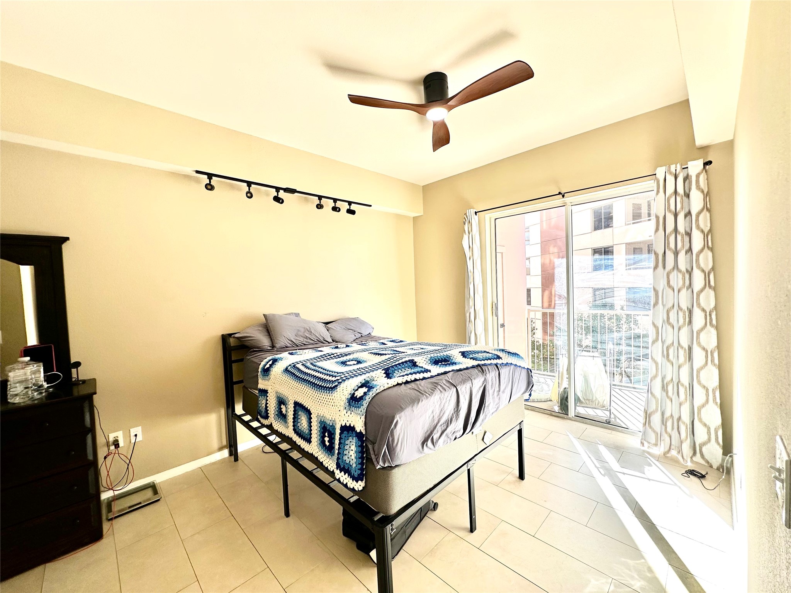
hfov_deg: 102.1
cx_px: 396
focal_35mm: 14
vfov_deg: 85.7
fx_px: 320
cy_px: 296
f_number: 2.2
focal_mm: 2.22
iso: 40
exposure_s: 1/154
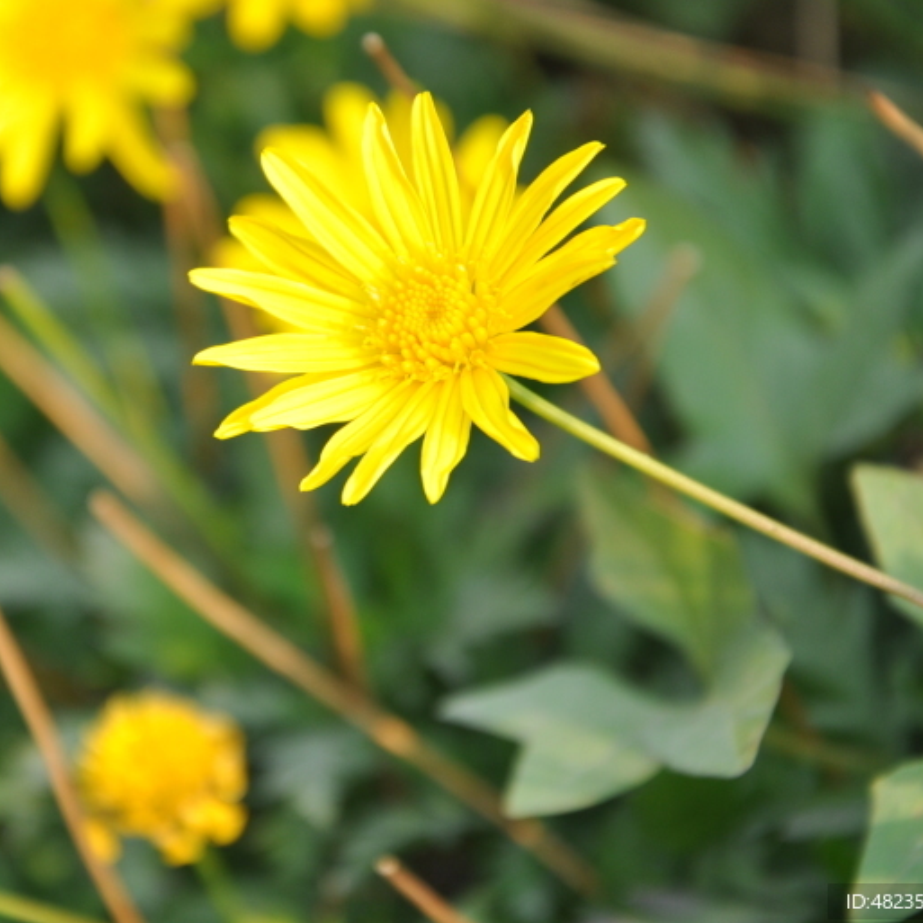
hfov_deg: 6.6
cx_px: 322
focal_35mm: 267
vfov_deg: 6.6
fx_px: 8050
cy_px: 326
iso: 200
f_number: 5.6
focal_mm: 105
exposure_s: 1/125
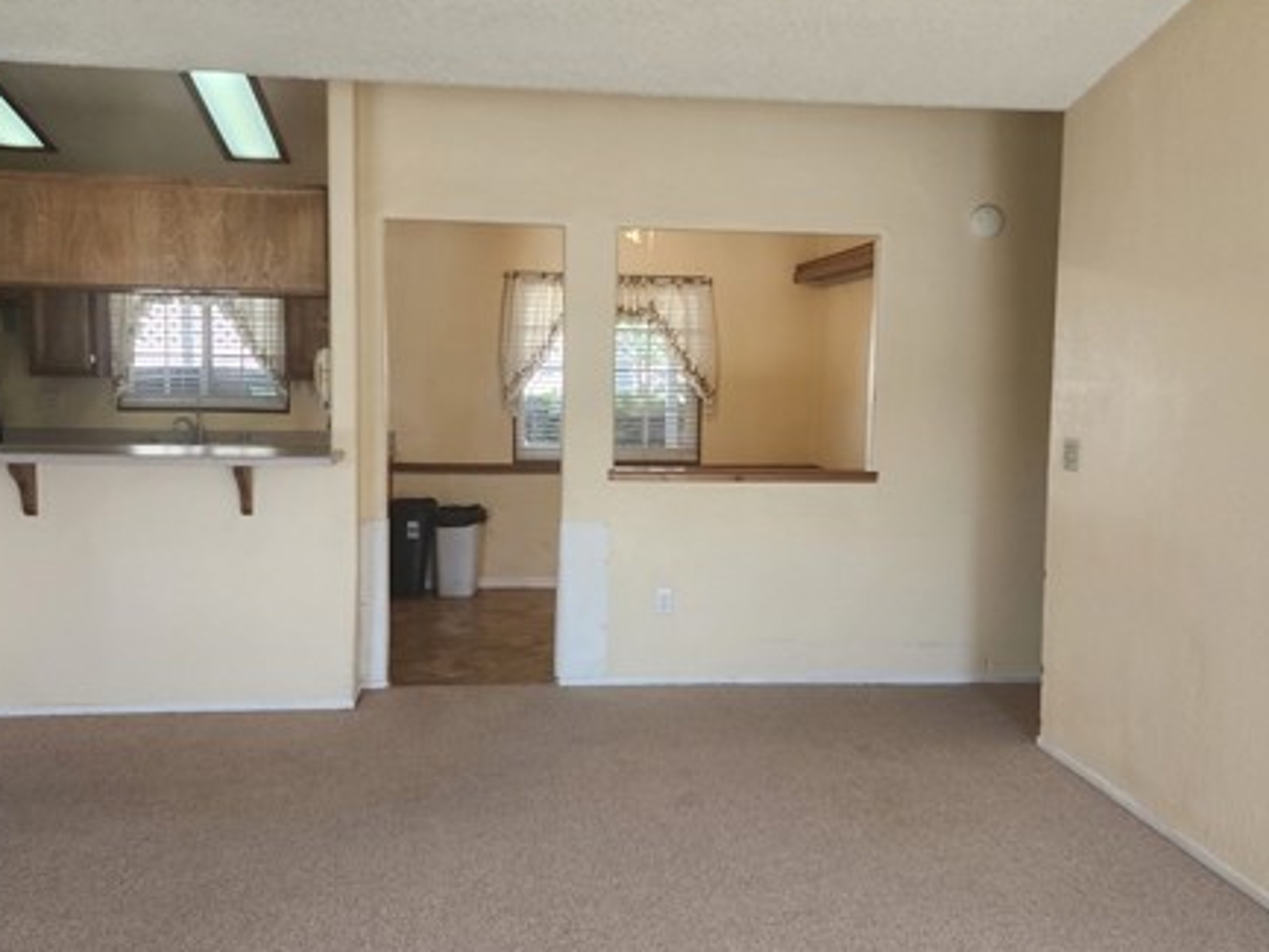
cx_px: 665
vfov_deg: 41.8
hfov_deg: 53.9
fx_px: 1247
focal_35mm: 34
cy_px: 472
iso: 100
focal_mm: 6.4
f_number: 1.8
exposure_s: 1/120
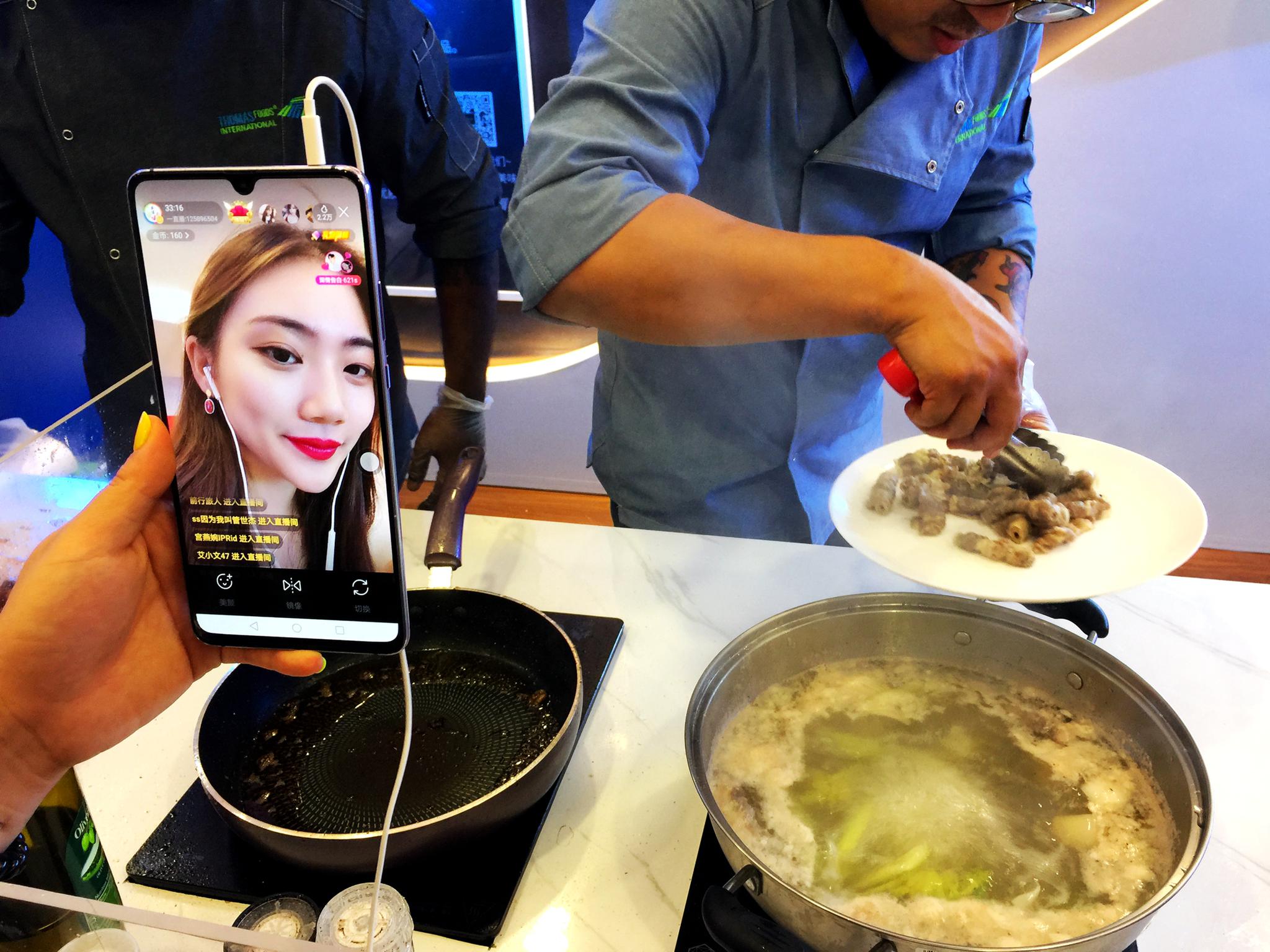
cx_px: 635
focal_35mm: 29
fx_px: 1064
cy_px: 476
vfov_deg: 48.2
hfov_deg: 61.7
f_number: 2.2
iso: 40
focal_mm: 4.15
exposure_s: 1/17
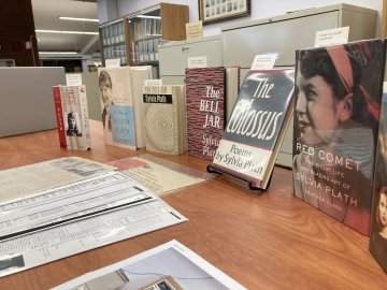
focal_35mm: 28
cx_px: 194
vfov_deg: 49.7
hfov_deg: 63.4
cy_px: 145
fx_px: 313
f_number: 1.8
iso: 50
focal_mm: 3.99
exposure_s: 1/60
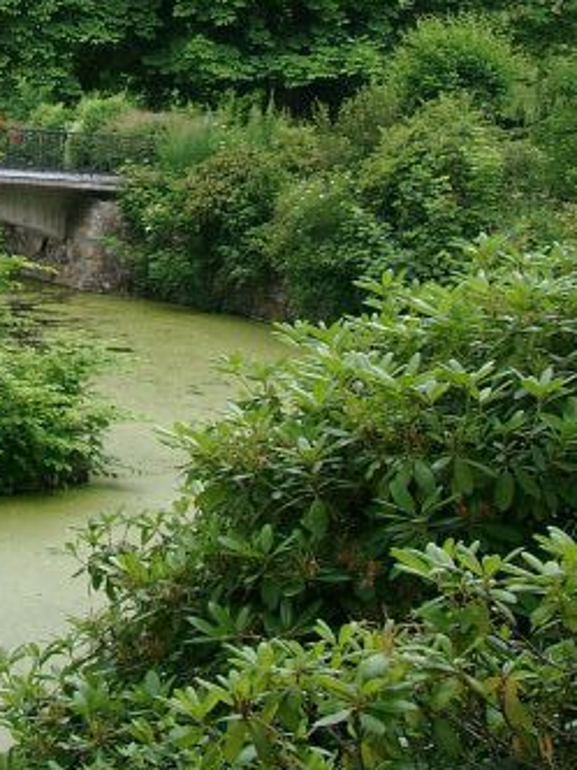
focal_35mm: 82
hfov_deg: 17.3
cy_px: -42
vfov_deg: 22.7
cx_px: -79
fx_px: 1822
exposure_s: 1/128
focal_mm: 7.13
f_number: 4
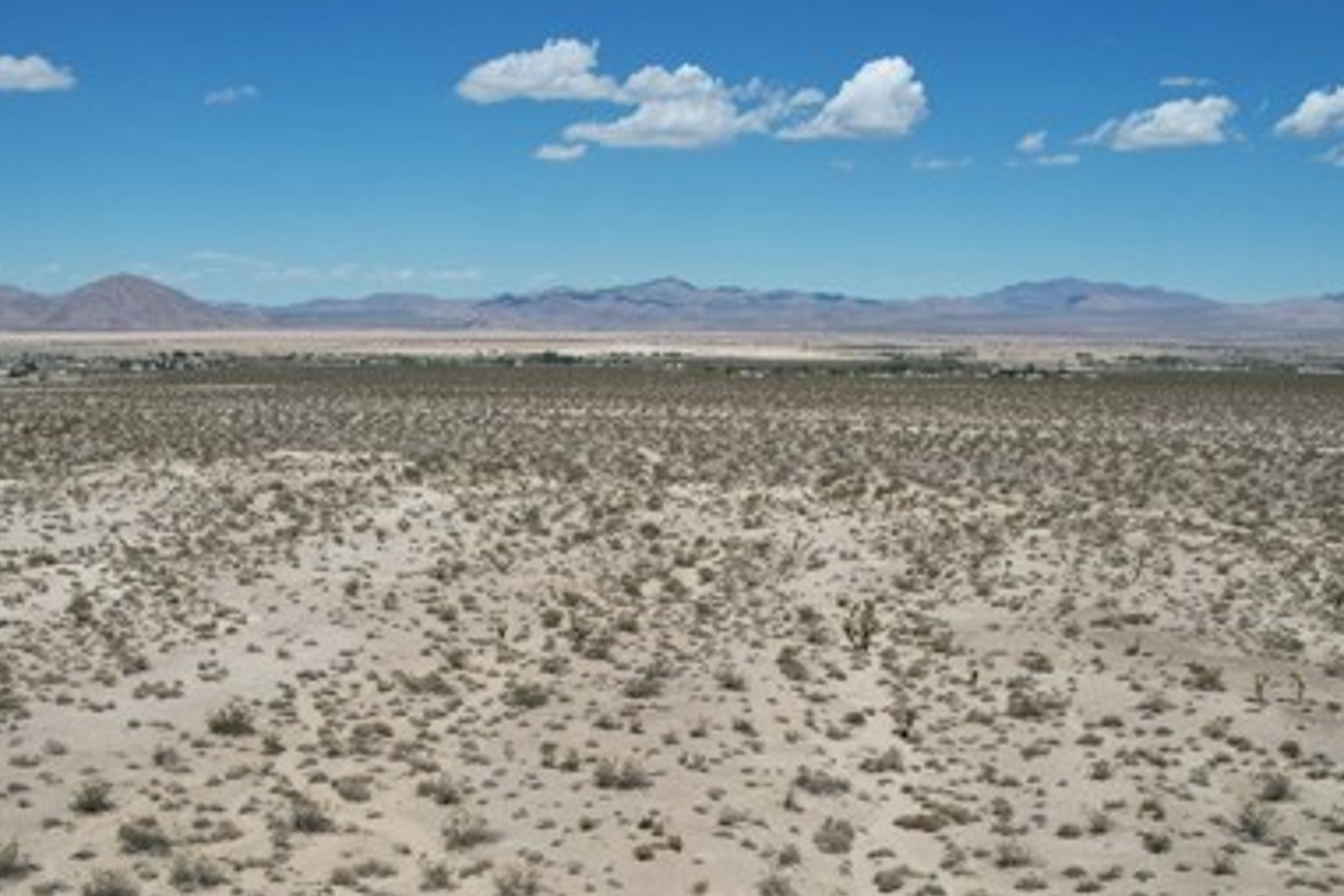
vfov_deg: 35.0
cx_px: 628
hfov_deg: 51.9
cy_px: 690
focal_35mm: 37
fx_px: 1381
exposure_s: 1/4000
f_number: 2.8
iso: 100
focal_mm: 8.38
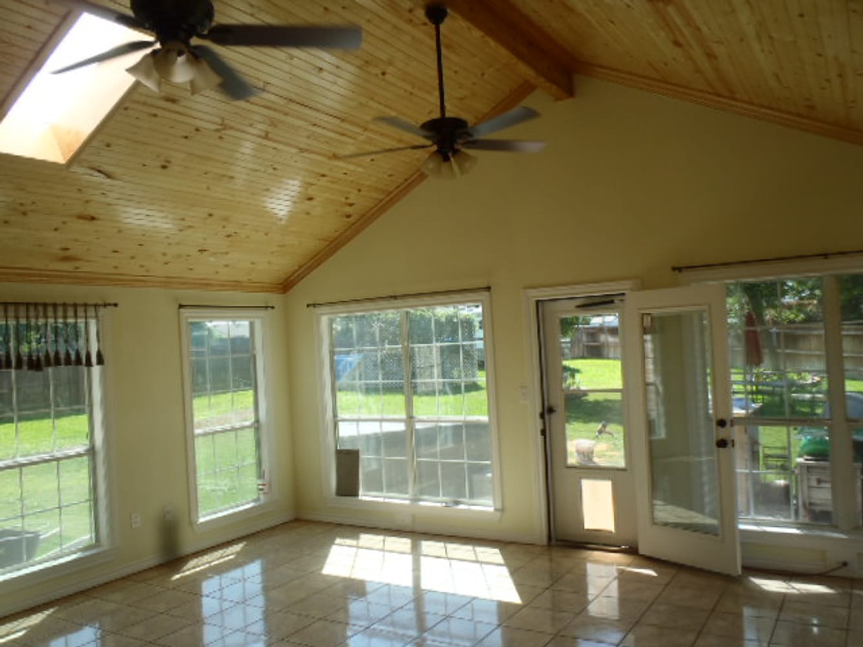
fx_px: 698
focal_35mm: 28
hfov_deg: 63.4
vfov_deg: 49.8
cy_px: 324
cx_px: 432
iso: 80
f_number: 3.9
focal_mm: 5
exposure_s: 1/125
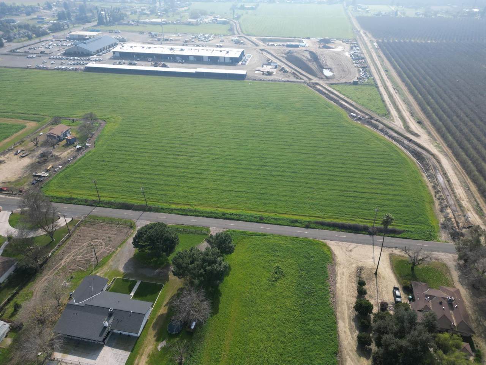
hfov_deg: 71.6
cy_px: 182
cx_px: 243
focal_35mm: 24
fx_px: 337
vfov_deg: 56.8
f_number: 1.7
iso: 100
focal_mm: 6.72
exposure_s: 1/2000
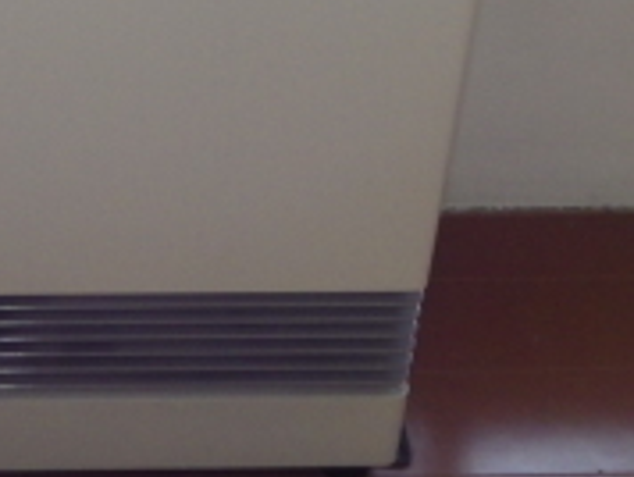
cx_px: 50
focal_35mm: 79
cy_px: -125
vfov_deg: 17.6
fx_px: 1449
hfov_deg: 23.9
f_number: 3.1
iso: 200
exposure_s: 1/45
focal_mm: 4
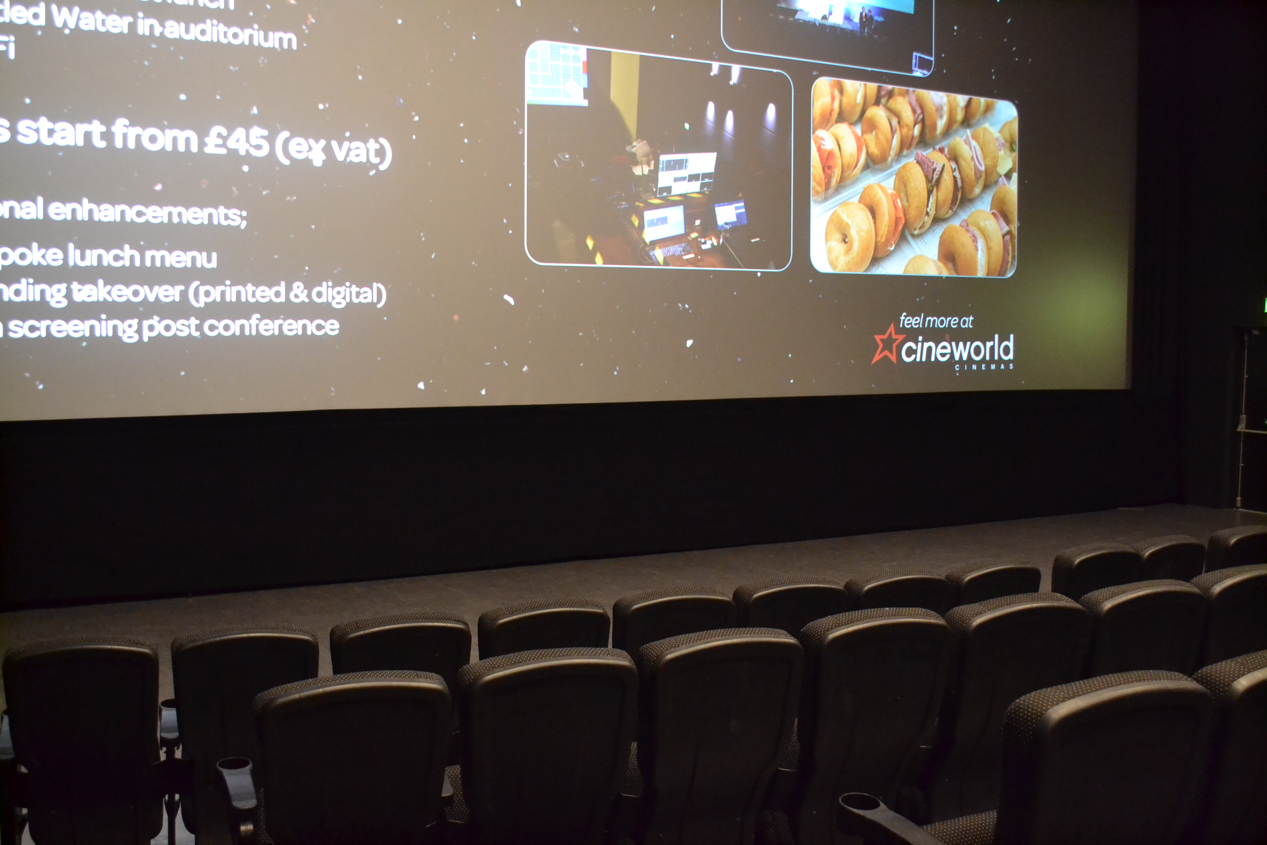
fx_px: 1267
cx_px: 634
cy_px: 422
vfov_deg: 36.9
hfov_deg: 53.1
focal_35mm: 36
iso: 3200
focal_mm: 24
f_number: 4
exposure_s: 1/5
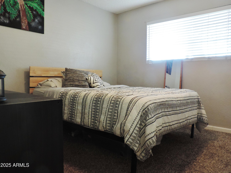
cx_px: 116
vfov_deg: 49.7
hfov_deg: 63.4
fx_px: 187
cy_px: 86
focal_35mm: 28
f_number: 3.1
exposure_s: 1/10
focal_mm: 4.9
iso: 400
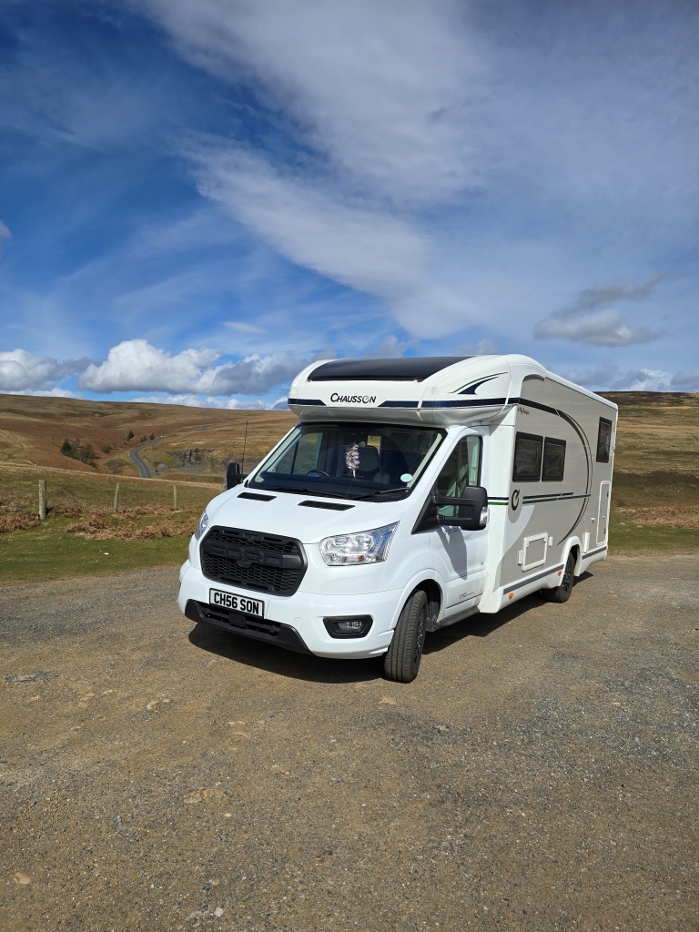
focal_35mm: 23
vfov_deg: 73.9
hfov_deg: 58.9
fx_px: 619
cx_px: 350
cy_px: 466
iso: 12
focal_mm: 6.3
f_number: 1.7
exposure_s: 1/1920
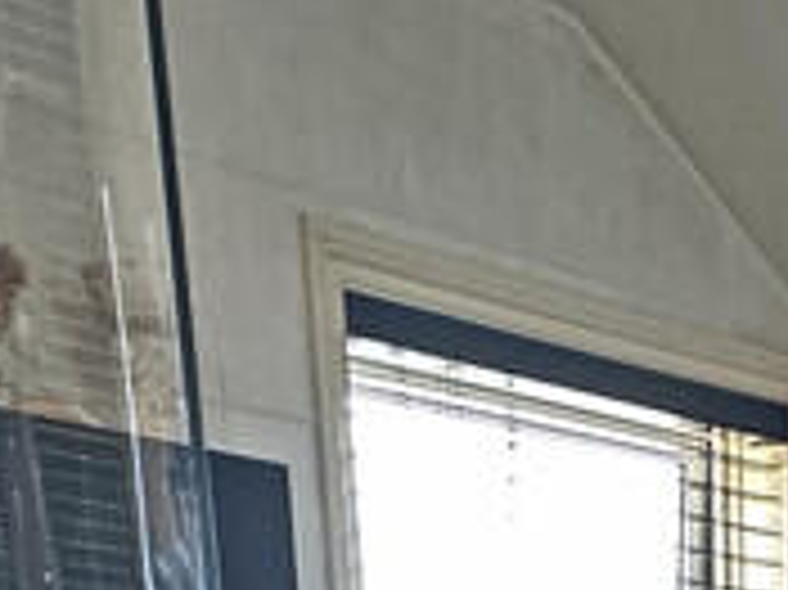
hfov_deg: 22.5
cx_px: 874
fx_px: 1865
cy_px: 1576
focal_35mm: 82
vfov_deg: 12.3
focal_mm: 2.22
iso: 200
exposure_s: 1/50
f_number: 2.2
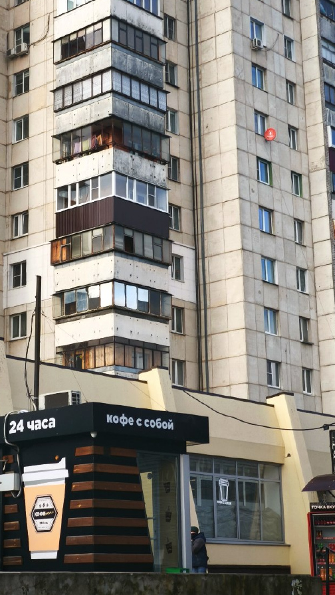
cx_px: 101
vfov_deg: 26.8
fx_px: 1248
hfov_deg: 15.3
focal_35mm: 79
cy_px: 226
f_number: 1.9
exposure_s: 1/182
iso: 50
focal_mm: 7.1
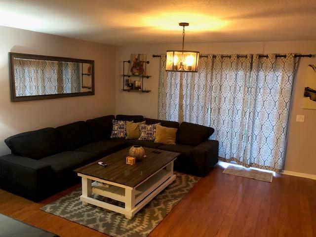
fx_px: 256
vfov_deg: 49.7
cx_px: 158
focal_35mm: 28
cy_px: 118
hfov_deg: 63.4
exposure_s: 1/11
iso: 100
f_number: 1.8
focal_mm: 4
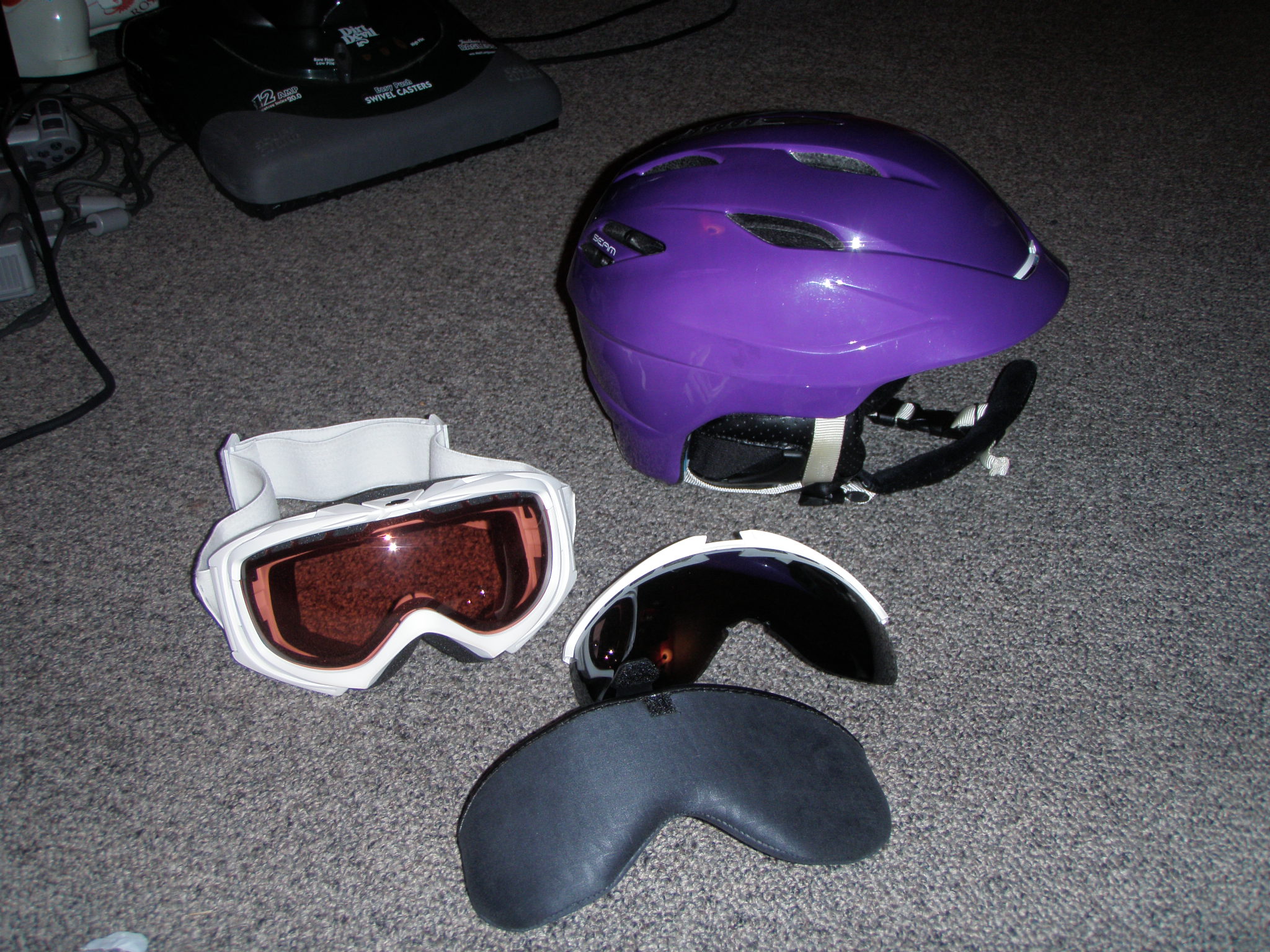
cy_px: 476
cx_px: 635
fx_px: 1394
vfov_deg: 37.7
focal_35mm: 38
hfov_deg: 49.0
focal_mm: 6.7
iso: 80
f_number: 3.5
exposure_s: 1/30
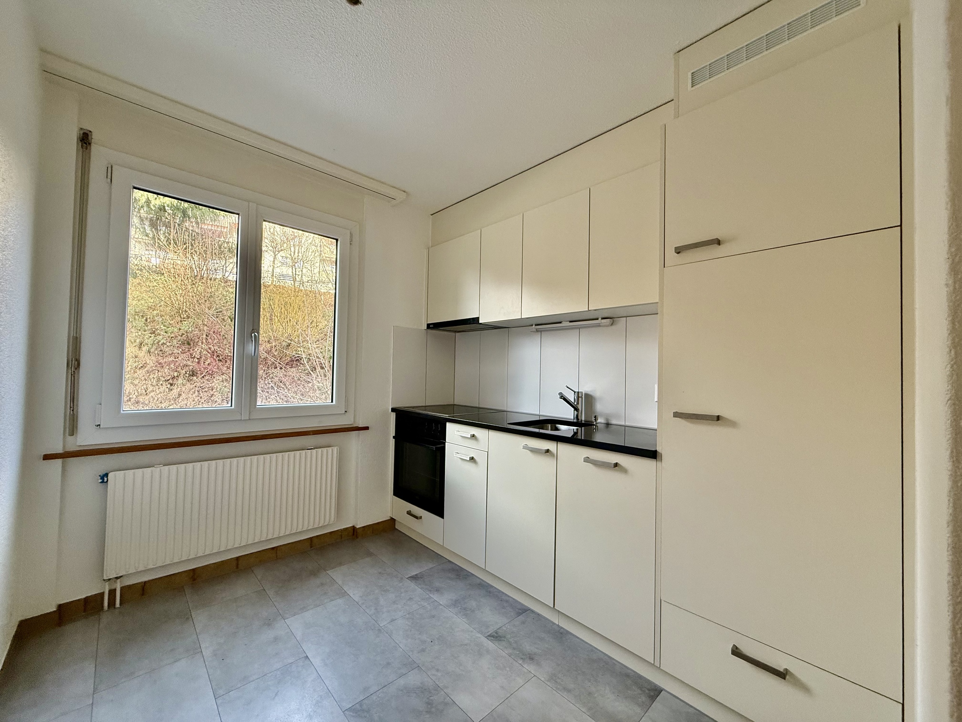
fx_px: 389
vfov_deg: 85.7
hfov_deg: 102.1
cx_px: 481
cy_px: 361
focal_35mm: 14
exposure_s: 1/99
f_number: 2.2
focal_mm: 2.22
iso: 200
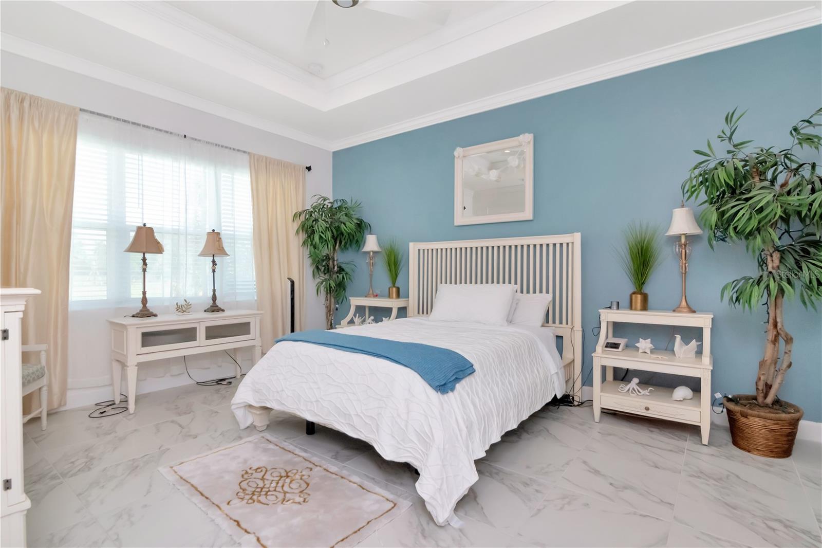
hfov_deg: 95.0
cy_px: 274
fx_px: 377
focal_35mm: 16
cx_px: 411
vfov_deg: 72.0
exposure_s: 1/200
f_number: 9
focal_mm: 11
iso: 1000
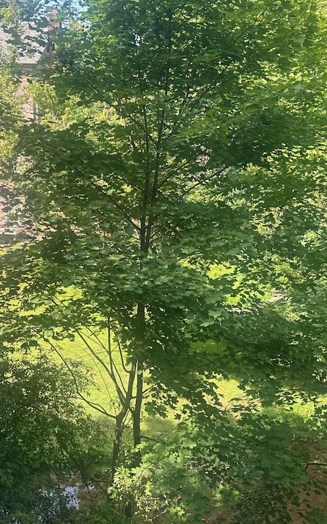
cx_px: 98
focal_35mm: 45
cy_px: 263
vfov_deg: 44.4
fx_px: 642
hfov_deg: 28.3
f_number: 1.78
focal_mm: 6.86
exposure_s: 1/315
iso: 80
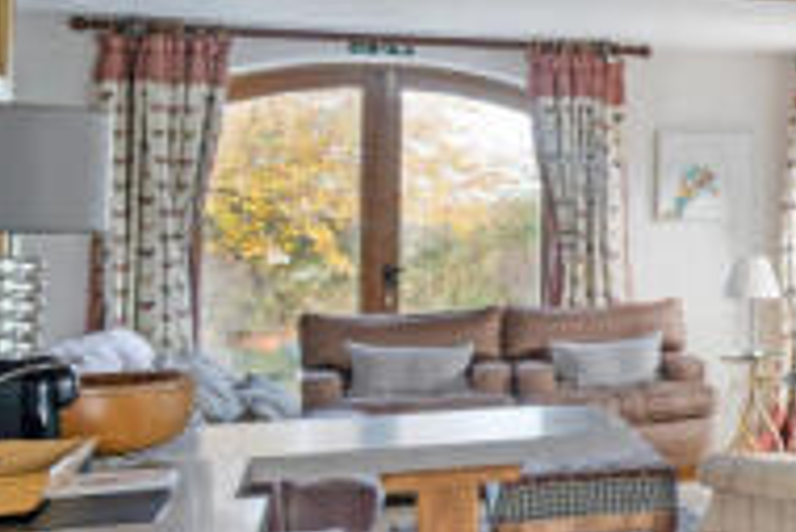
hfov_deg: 23.5
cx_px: 1288
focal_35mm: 62
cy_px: 241
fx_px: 1372
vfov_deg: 21.9
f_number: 8
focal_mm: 18
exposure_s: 1/6
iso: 400
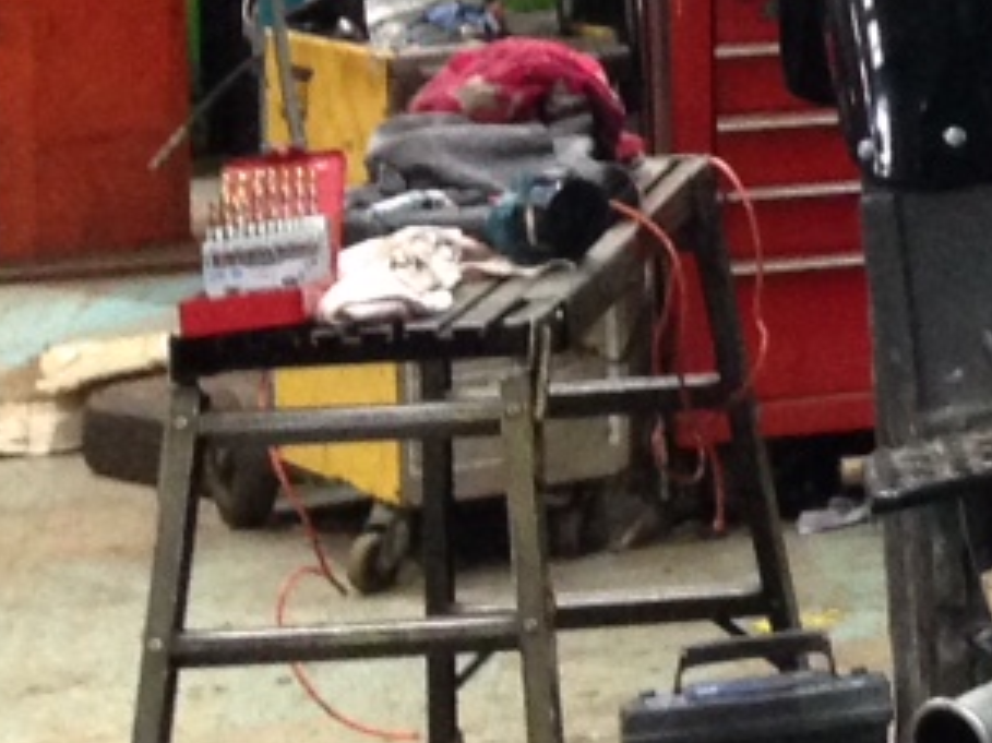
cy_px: -501
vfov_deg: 8.1
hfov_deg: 9.6
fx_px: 5099
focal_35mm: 178
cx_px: 2550
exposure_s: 1/20
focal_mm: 4.12
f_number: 2.4
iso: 250
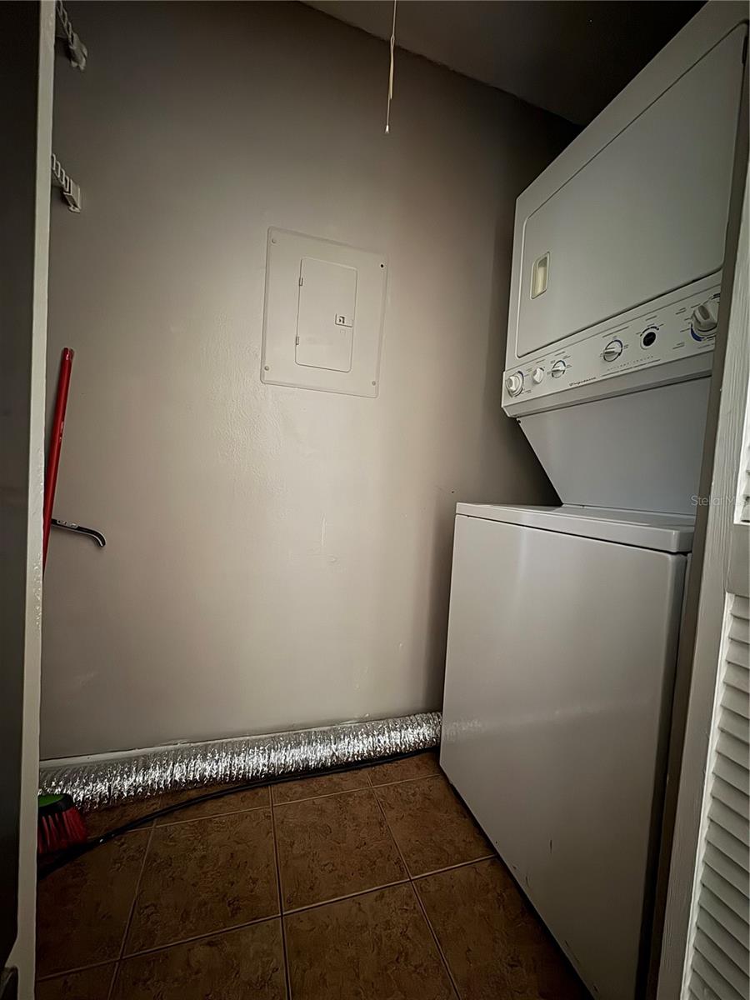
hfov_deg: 85.7
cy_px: 500
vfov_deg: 102.1
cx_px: 375
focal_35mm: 14
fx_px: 404
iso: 1250
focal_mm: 2.22
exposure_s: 1/8
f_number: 2.2
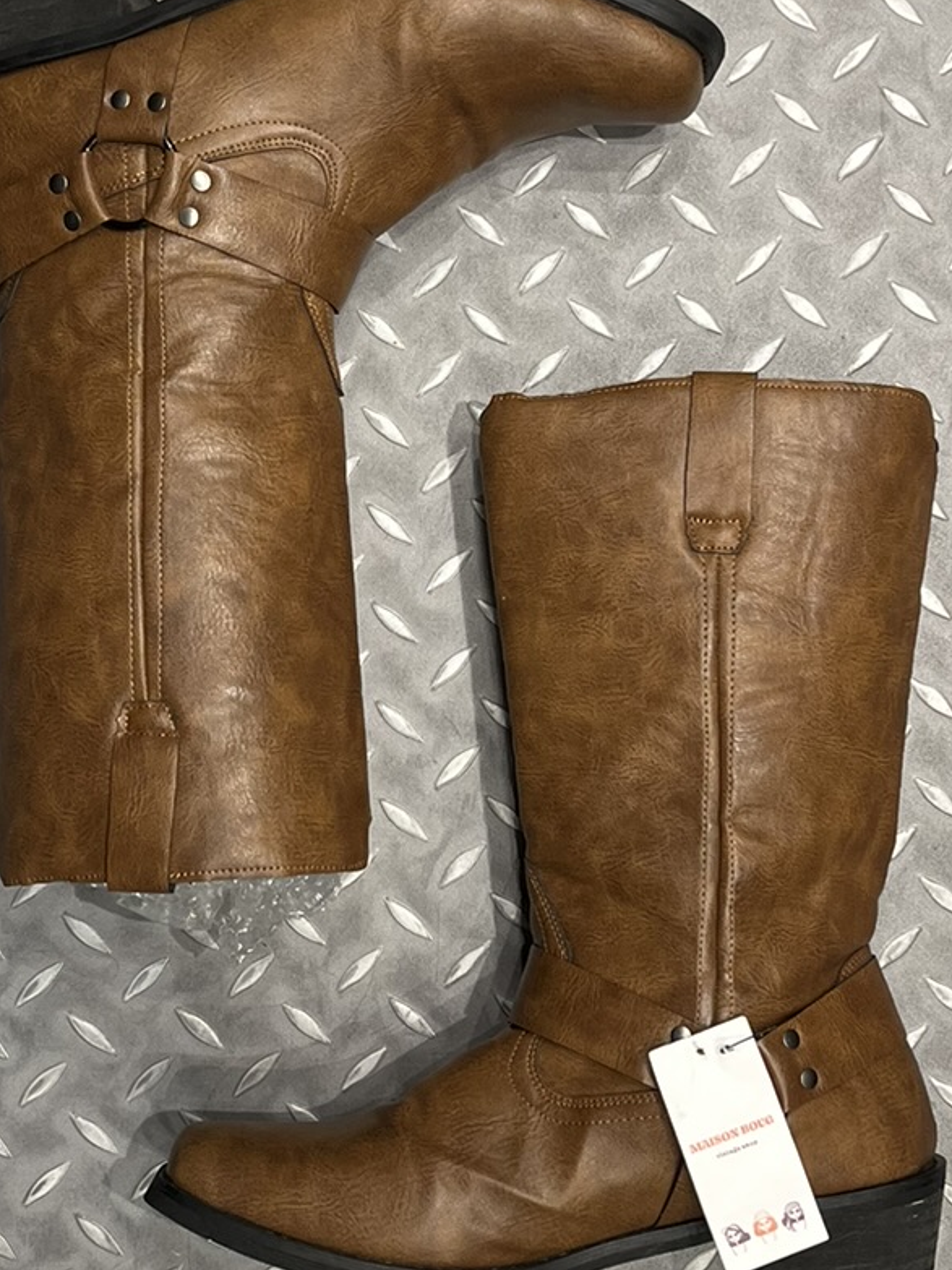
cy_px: 556
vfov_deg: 28.5
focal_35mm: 68
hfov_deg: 21.6
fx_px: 2494
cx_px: 412
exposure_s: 1/100
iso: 100
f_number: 1.6
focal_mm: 5.1
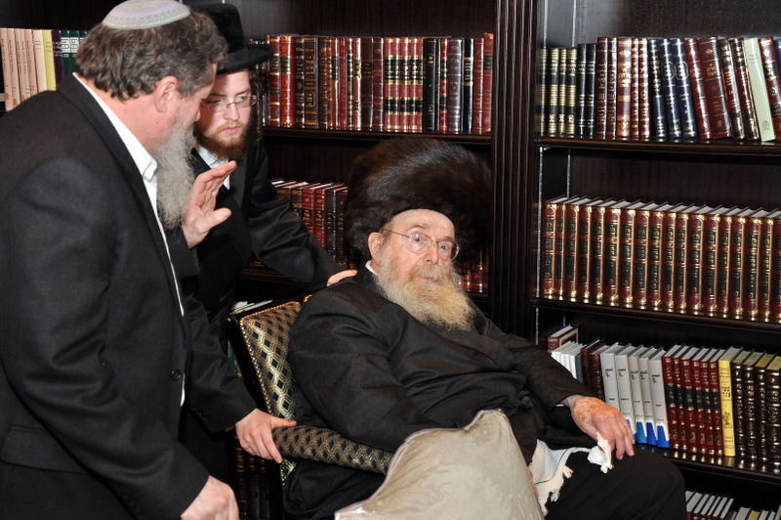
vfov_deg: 21.5
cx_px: 390
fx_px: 1366
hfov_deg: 31.9
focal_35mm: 63
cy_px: 260
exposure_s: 1/60
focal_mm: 42
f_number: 4.8
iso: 400
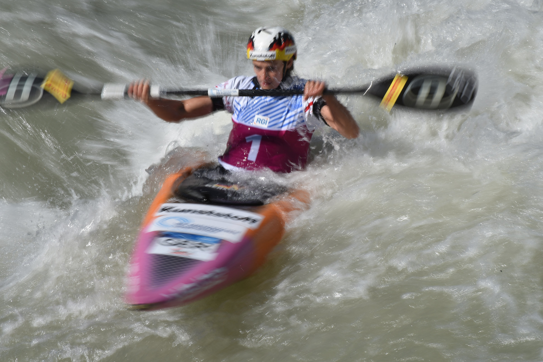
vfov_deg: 4.6
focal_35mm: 300
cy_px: 181
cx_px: 272
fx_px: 4526
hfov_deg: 6.9
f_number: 32
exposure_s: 1/40
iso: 100
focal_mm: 300
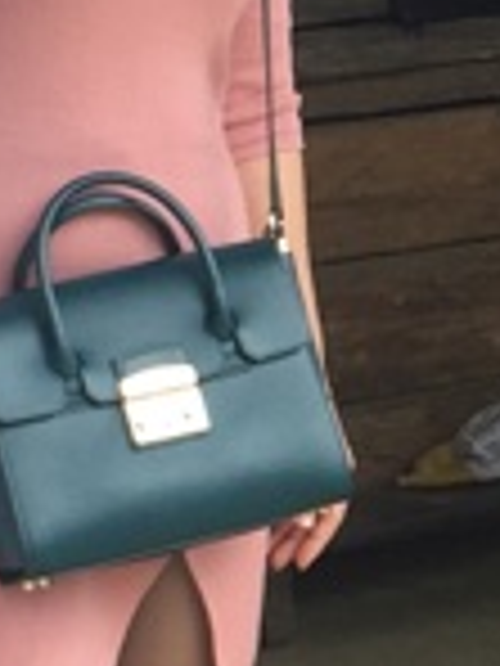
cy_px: 594
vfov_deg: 9.8
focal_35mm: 201
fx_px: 3871
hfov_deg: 7.2
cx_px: 811
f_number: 2.2
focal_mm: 4.15
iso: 32
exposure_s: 1/189
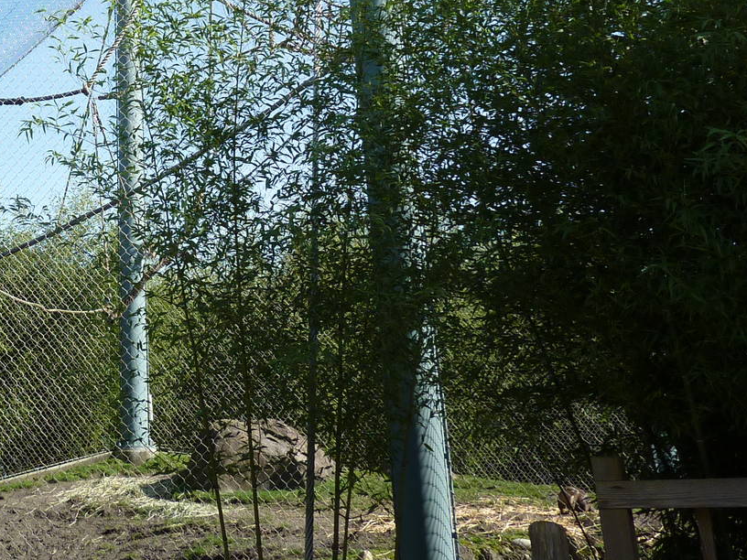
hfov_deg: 36.0
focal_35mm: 49
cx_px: 47
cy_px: 114
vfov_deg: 29.0
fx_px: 1057
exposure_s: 1/500
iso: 100
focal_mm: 4.1
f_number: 3.3
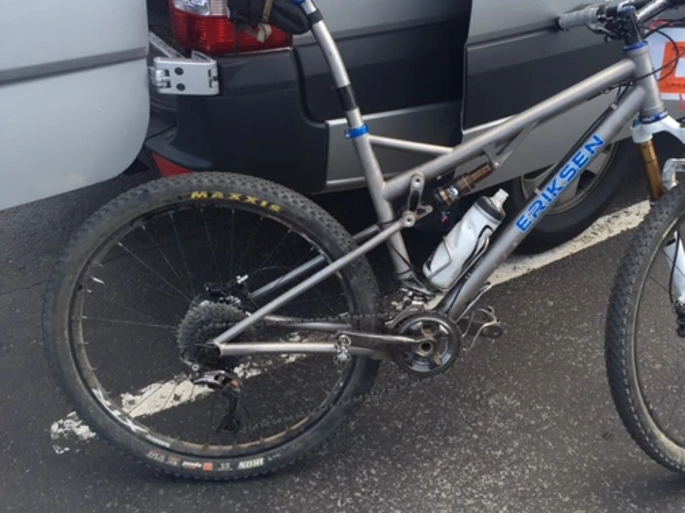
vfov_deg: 38.5
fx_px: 732
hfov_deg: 49.6
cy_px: 205
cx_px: 431
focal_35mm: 37
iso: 32
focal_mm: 4.15
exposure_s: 1/189
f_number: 2.2
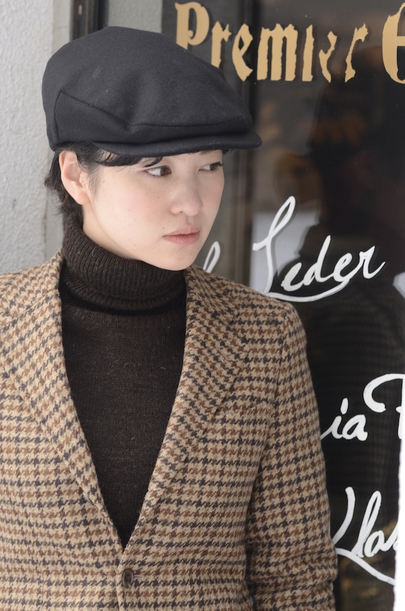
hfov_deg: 10.7
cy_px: 306
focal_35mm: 128
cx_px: 202
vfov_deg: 16.1
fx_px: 2162
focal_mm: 85
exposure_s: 1/100
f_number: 2.2
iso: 160
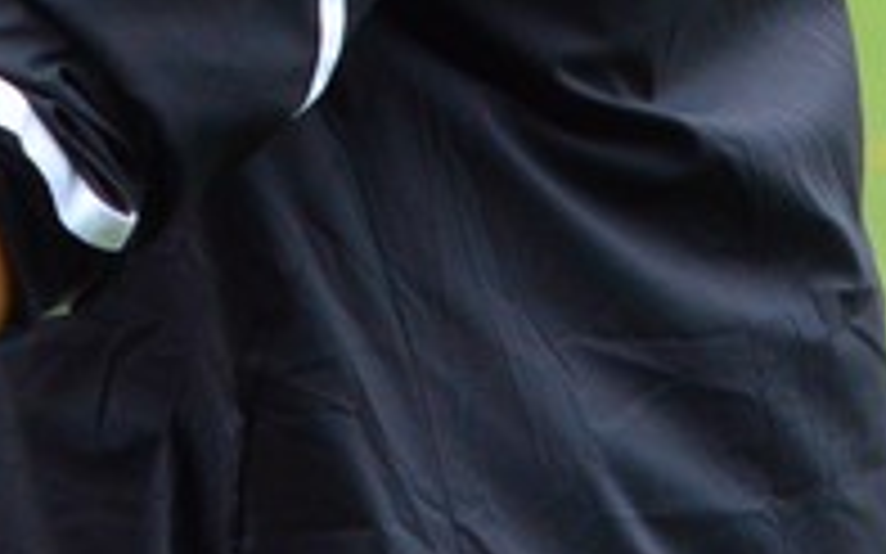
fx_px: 26771
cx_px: -373
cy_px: -957
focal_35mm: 1109
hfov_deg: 1.9
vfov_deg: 1.2
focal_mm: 140
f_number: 14
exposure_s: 1/160
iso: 800
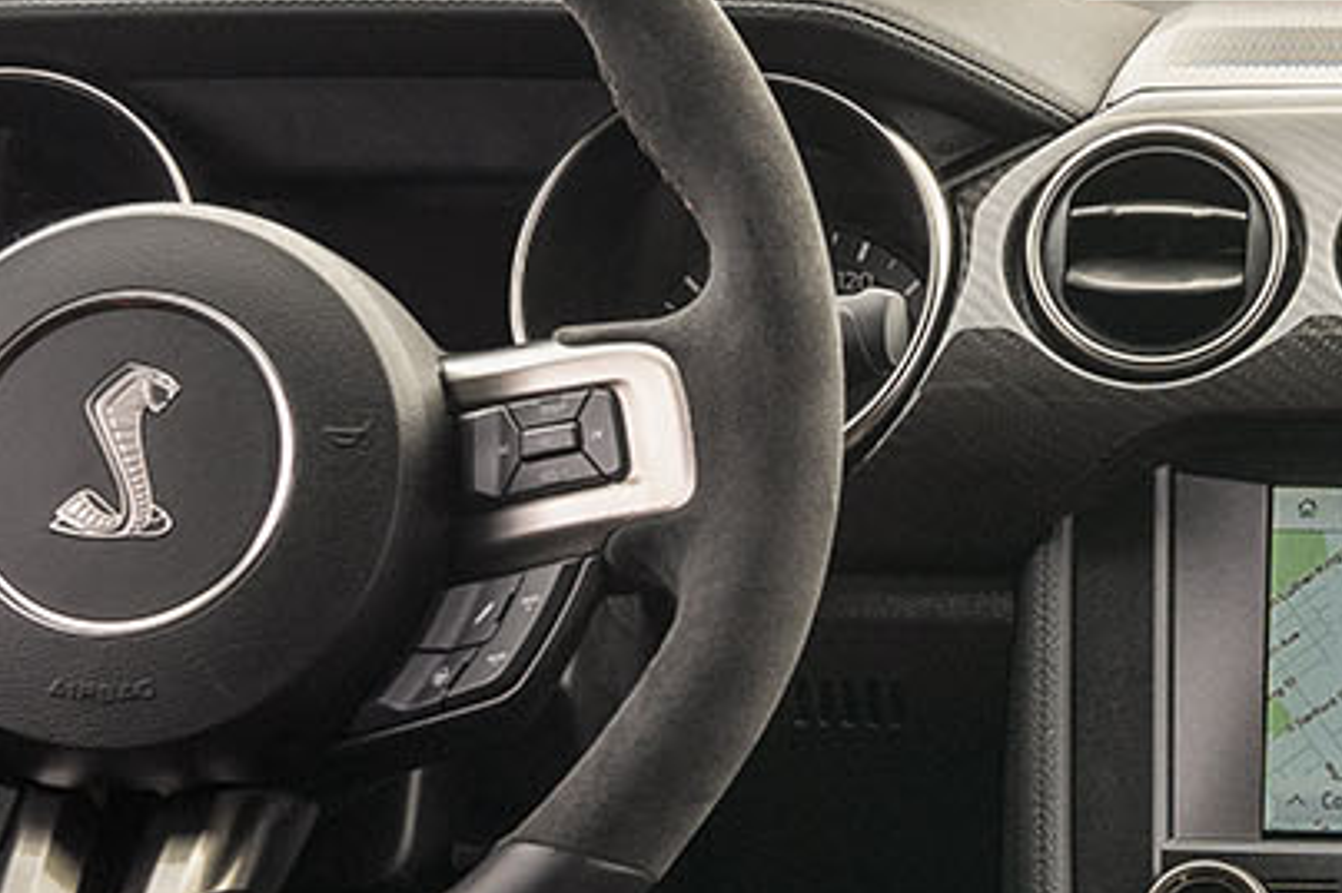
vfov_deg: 12.0
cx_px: 1432
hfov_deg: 17.4
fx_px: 4248
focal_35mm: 114
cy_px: 511
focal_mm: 24
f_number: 5
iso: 250
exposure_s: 1/250
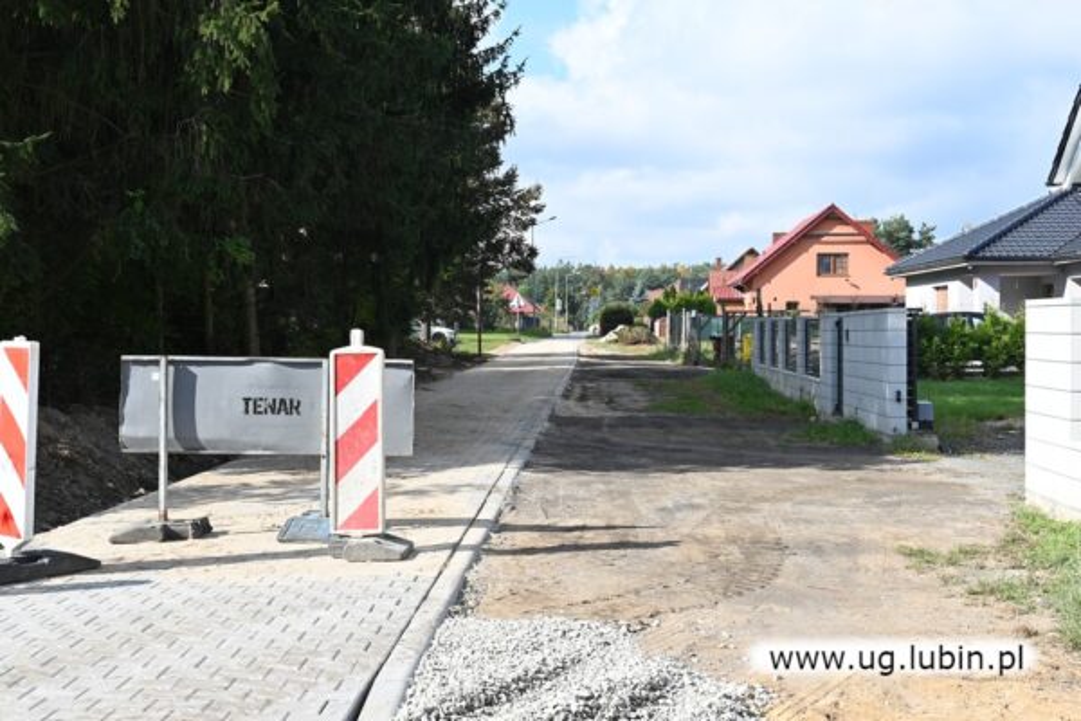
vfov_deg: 31.9
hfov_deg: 46.4
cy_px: 360
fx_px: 1261
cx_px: 540
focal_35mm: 42
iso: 100
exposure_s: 1/200
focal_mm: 28
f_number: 7.1
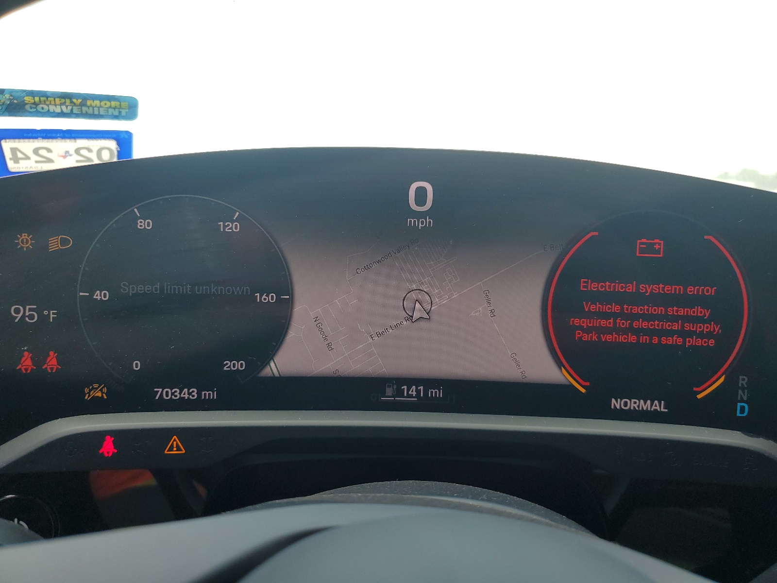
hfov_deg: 67.3
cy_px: 292
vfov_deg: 53.1
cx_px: 388
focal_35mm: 26
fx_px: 584
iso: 50
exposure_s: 1/500
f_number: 1.5
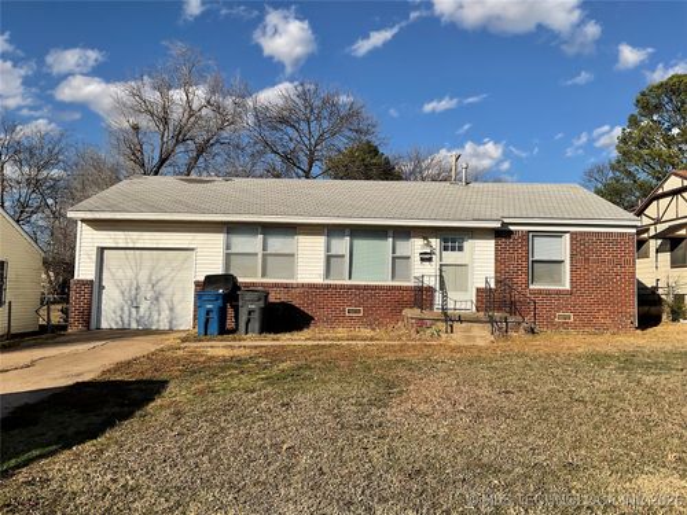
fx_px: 576
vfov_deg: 48.2
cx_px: 344
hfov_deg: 61.7
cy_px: 258
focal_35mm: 29
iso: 20
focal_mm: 3
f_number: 1.8
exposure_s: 1/3322
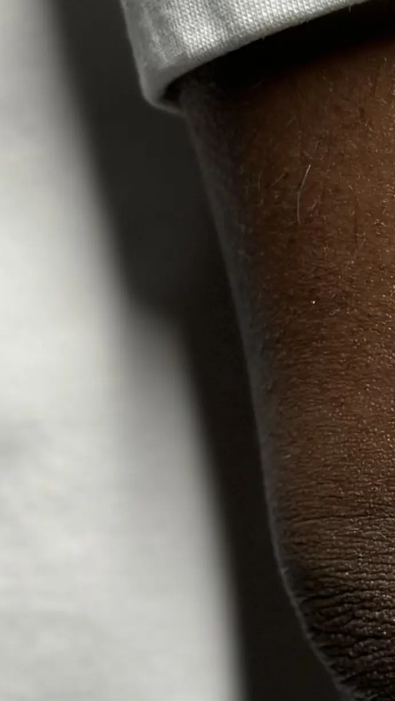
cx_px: 797
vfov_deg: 12.4
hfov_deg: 6.9
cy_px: 694
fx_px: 3183
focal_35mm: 171
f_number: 1.78
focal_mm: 6.86
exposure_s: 1/120
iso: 160
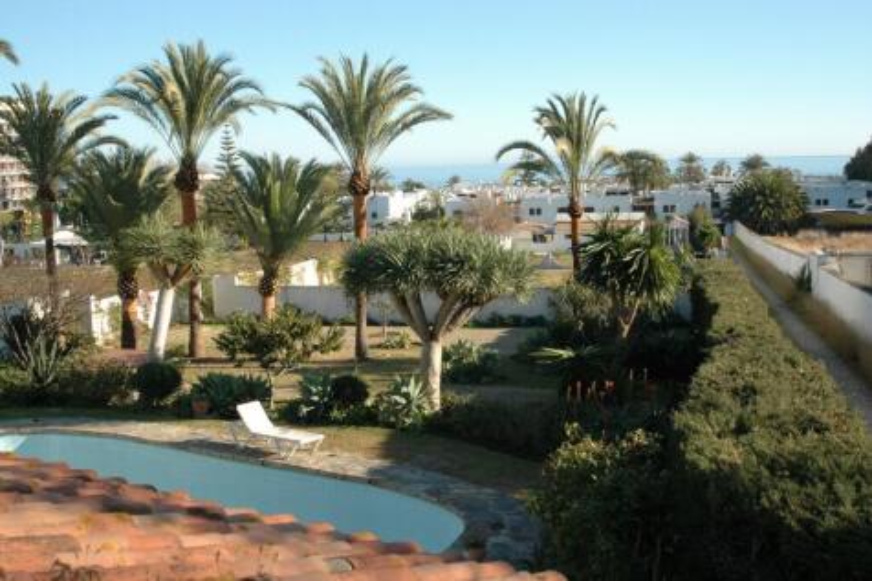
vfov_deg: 31.9
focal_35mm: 42
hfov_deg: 46.4
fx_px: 1017
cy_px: 290
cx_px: 436
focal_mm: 28
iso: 400
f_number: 10
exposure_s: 1/320
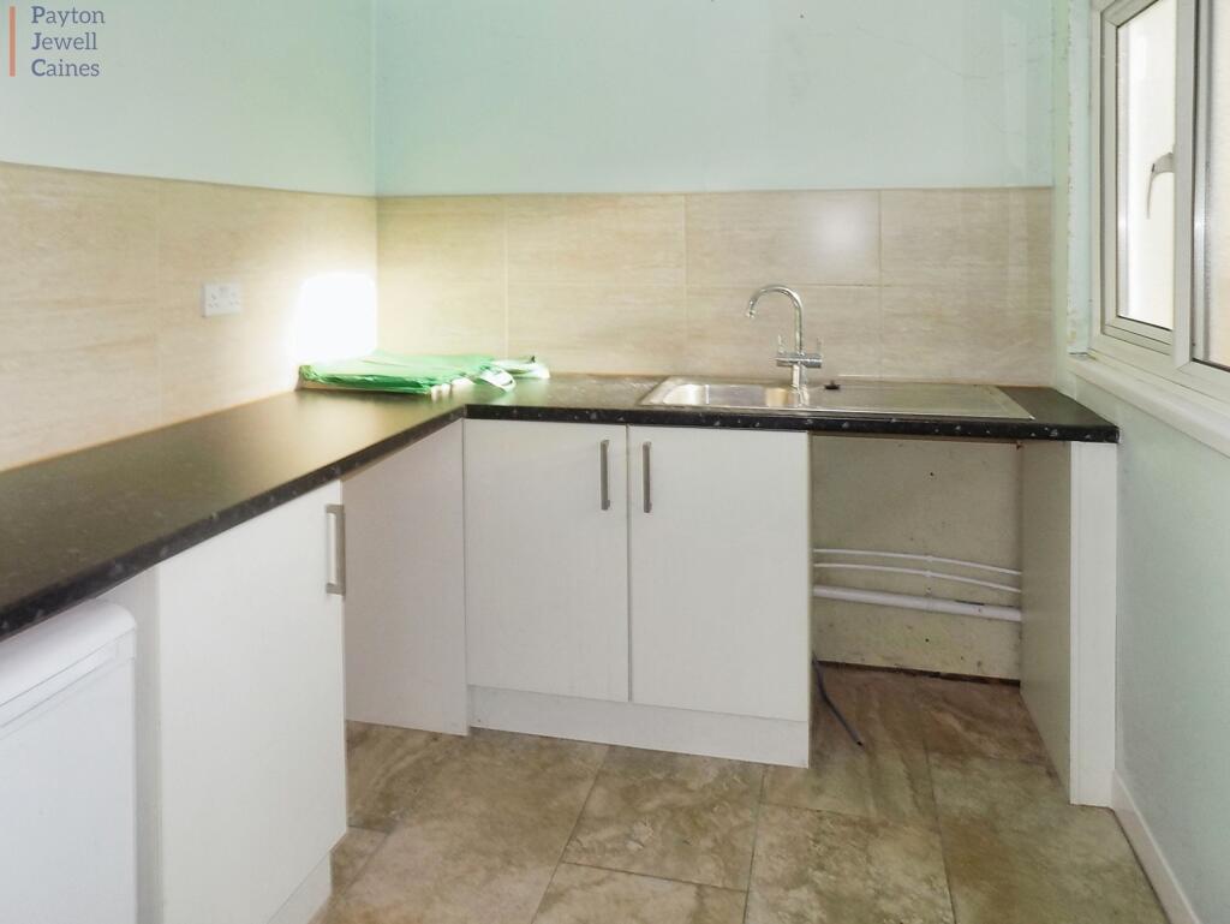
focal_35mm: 23
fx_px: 818
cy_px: 462
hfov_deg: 73.9
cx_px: 615
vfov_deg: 58.9
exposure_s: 1/125
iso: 80
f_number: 3.1
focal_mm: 4
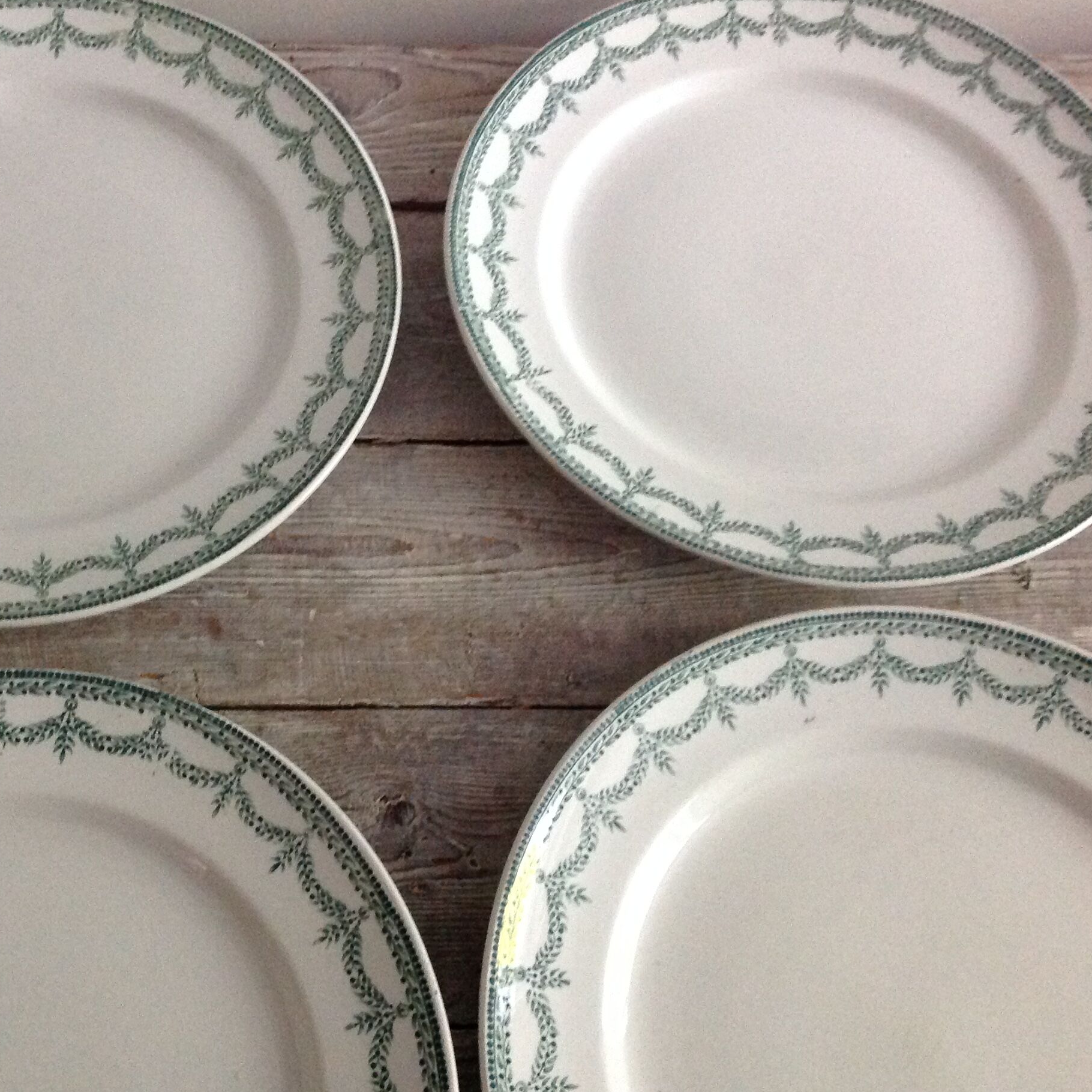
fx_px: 1570
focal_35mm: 44
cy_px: 545
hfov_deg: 38.0
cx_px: 385
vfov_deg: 38.3
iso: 400
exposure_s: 1/15
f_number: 2.4
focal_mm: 4.28
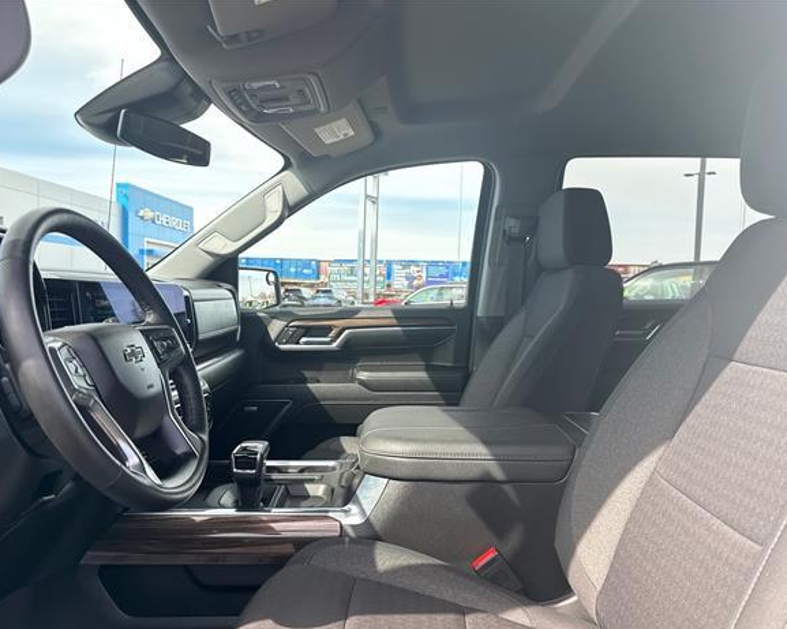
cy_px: 325
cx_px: 368
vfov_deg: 54.9
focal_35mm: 26
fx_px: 605
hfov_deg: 66.0
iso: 100
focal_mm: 6.76
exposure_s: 1/304
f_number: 1.78
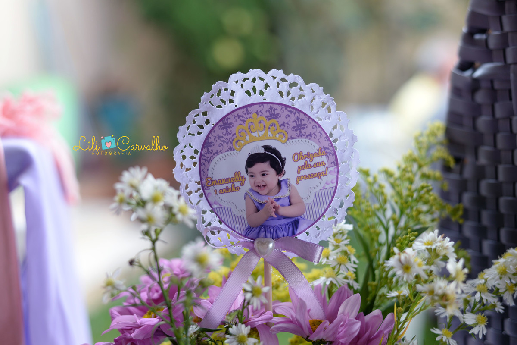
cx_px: 258
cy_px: 172
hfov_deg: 39.6
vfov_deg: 27.0
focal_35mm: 50
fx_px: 718
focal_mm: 50
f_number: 2.8
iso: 200
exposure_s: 1/160
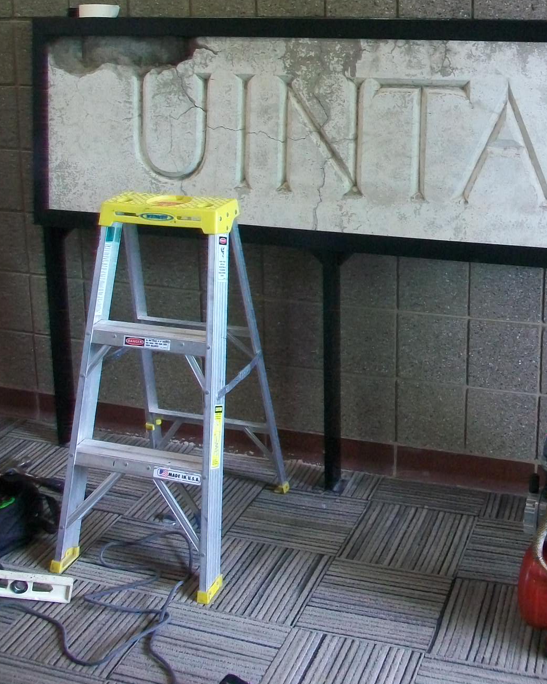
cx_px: 302
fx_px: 992
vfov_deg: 37.0
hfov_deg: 30.8
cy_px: 162
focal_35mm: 49
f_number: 2.8
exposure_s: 1/30
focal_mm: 5.7
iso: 160
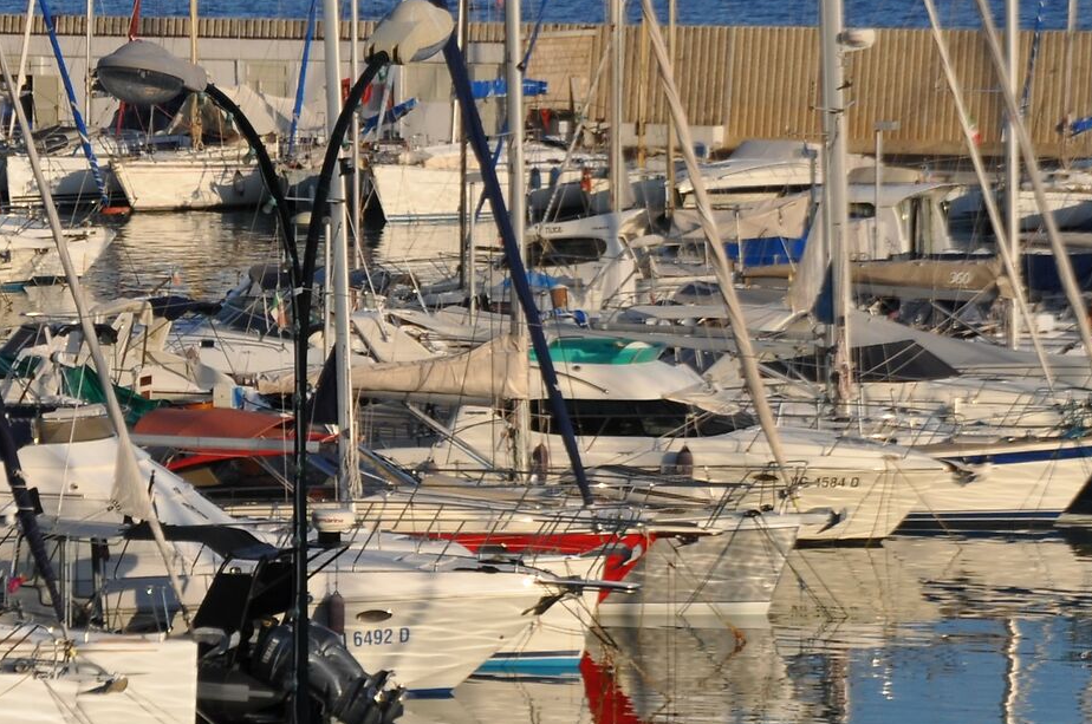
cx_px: 89
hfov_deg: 7.0
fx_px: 8852
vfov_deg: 4.7
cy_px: 226
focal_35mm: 292
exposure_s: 1/500
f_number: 11
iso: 200
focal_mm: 75
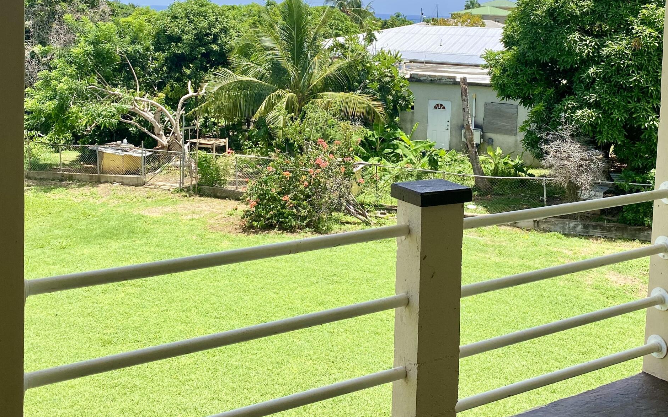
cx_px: 379
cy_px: 69
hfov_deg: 45.2
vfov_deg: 28.4
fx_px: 801
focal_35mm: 44
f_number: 1.8
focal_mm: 4.25
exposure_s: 1/2358
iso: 32
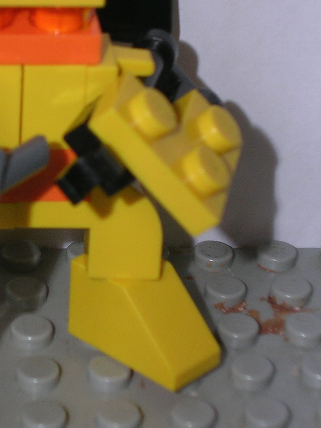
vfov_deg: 14.0
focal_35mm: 141
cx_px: 25
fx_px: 1743
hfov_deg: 10.5
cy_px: 191
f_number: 3.9
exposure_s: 1/60.1
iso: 50
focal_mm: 11.5
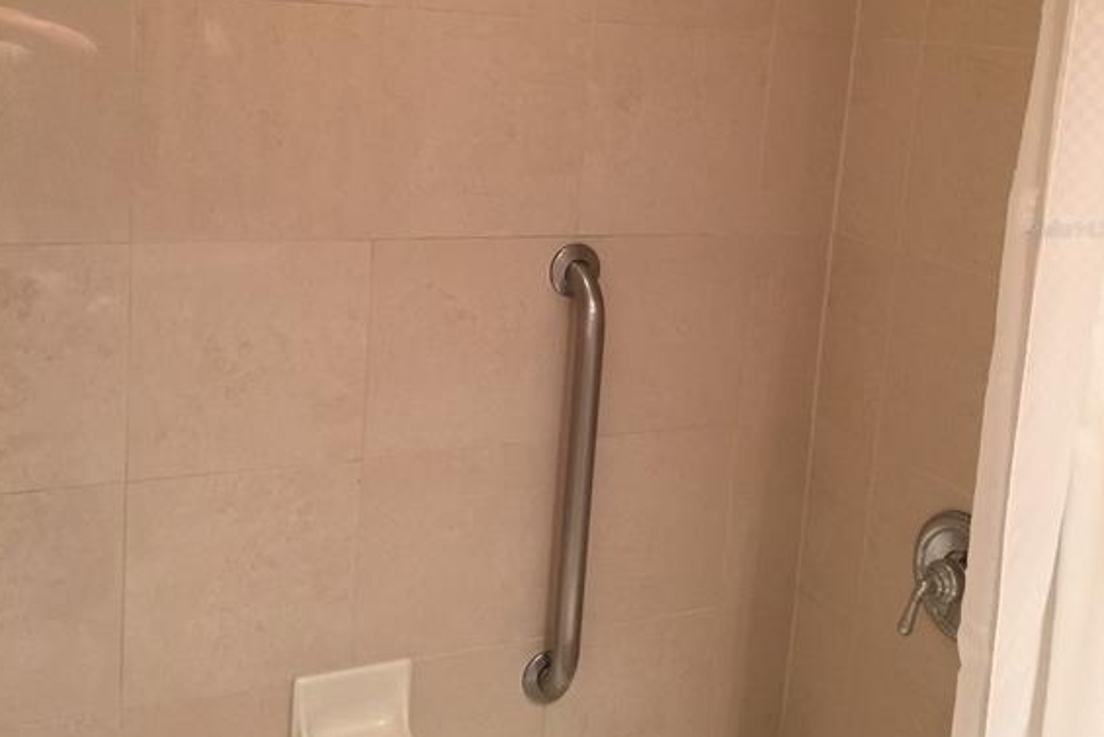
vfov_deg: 32.3
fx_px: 1258
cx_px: 551
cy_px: 229
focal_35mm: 41
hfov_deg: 47.4
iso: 50
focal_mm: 4.15
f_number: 2.2
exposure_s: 1/15
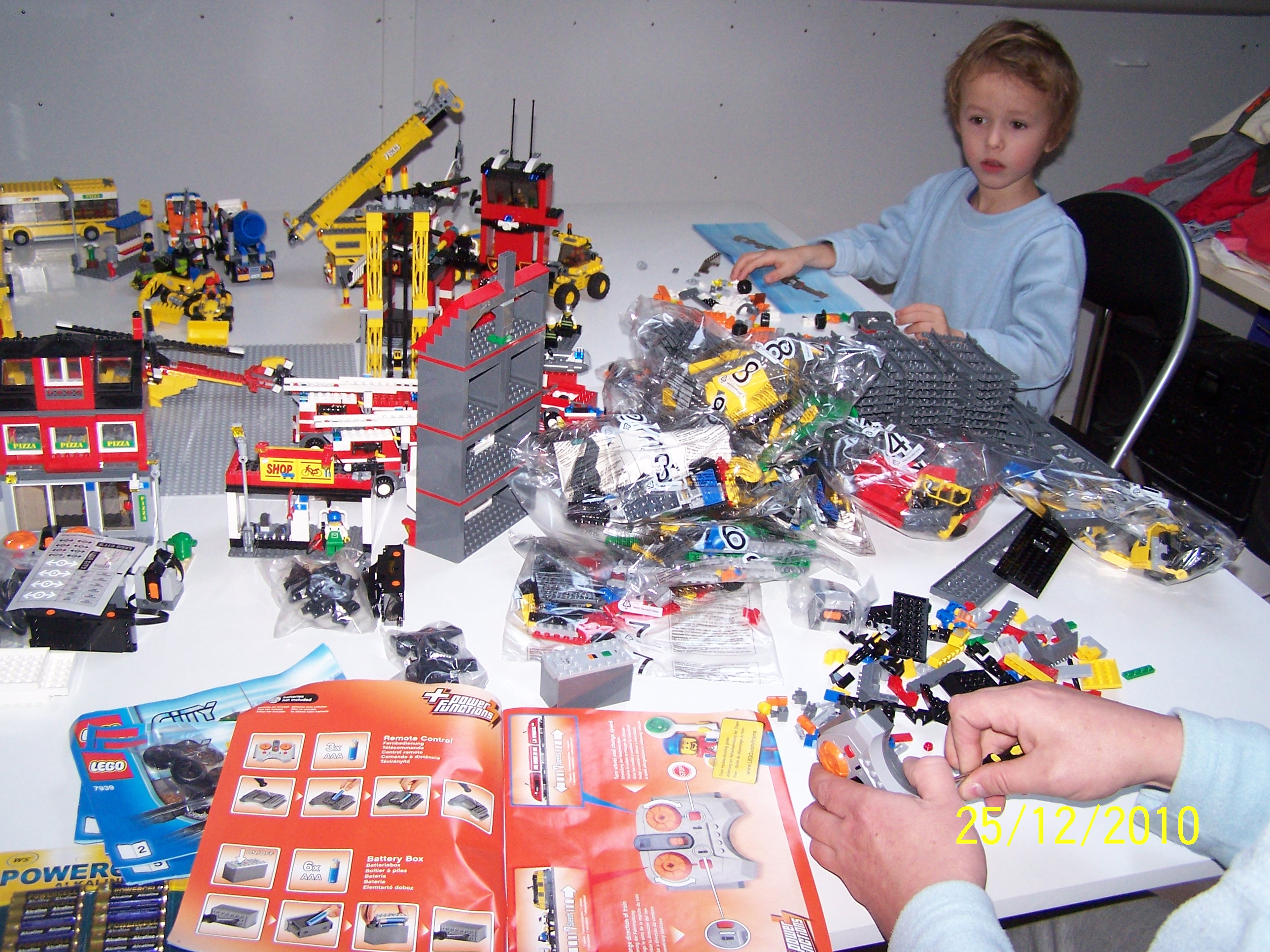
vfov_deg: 37.7
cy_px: 476
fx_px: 1394
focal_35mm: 38
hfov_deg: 49.0
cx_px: 635
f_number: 2.8
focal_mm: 6.3
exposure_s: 1/60
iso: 140
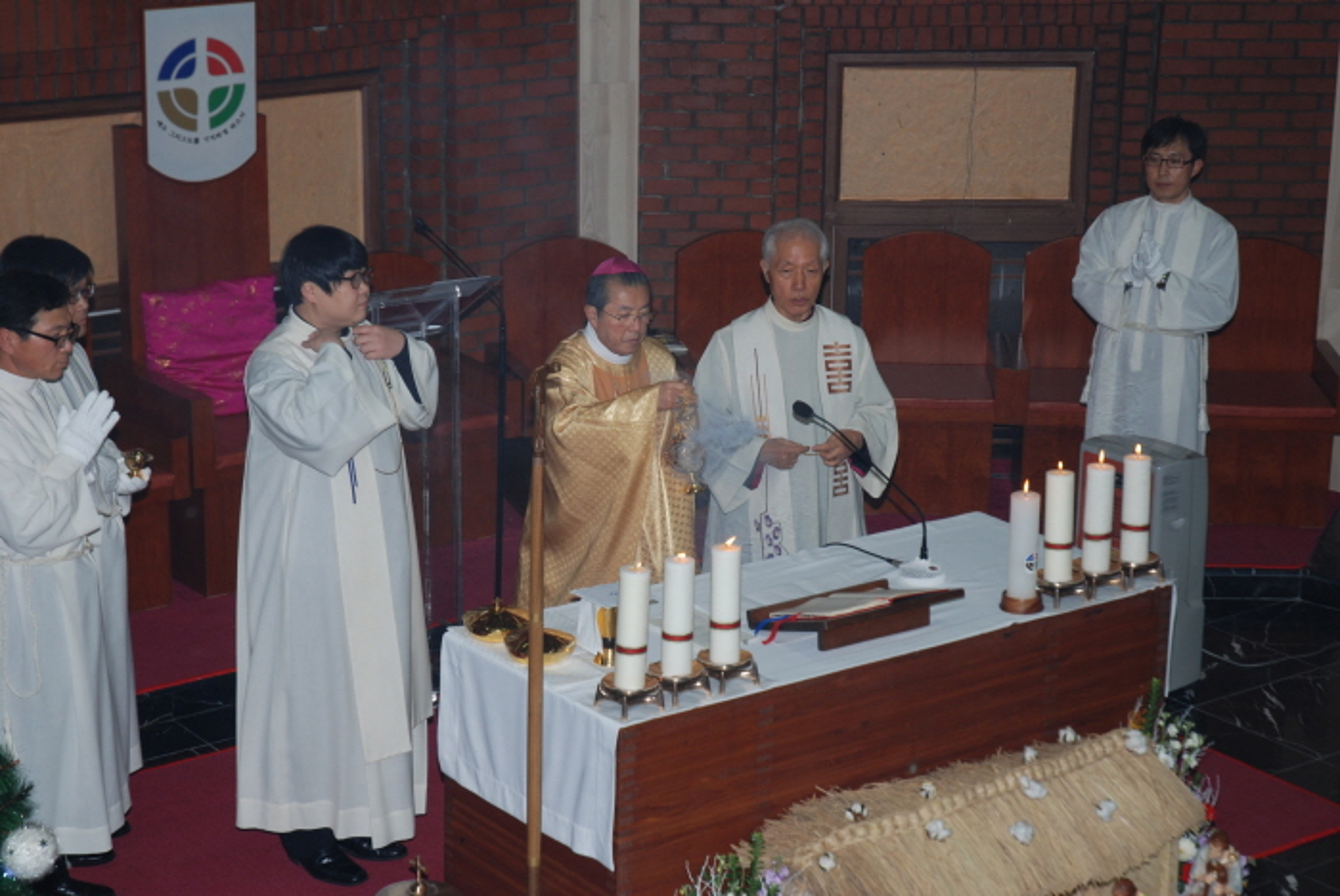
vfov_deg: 18.2
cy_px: 448
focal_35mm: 75
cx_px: 670
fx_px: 2794
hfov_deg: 27.0
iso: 200
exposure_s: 1/60
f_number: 5.6
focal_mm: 50
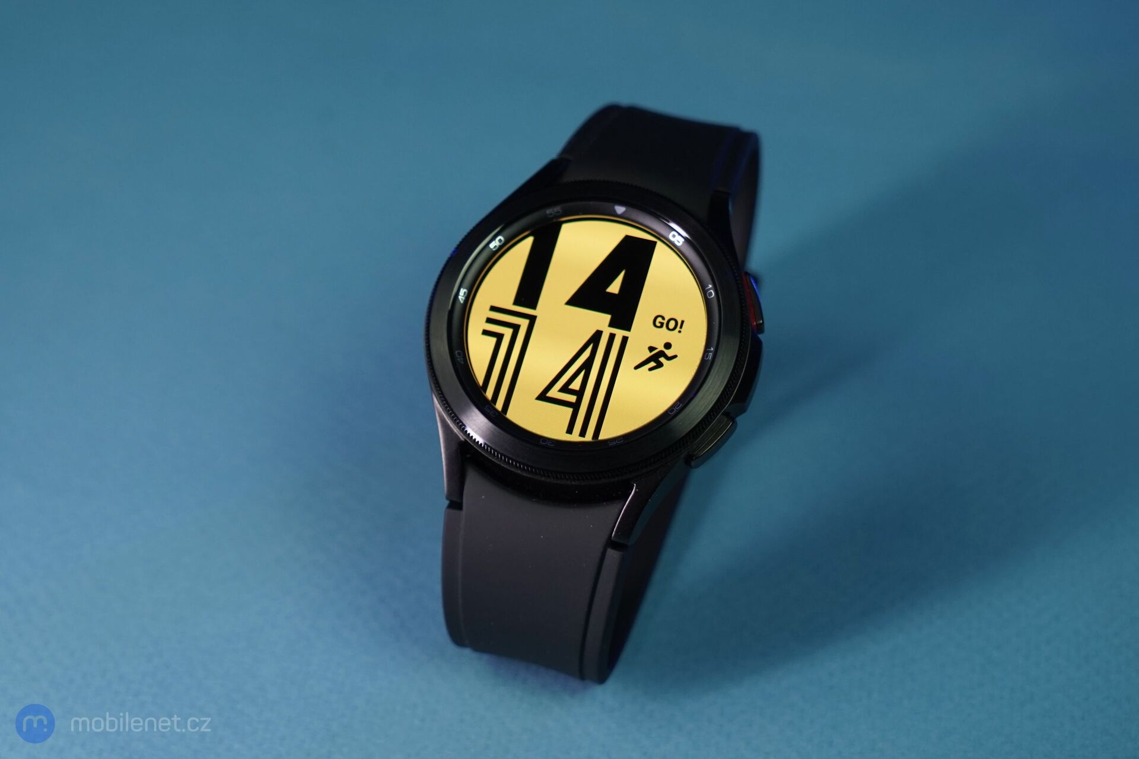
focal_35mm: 62
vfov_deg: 21.9
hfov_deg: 32.4
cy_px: 380
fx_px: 1961
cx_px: 570
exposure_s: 1/160
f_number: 7.1
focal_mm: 62
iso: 1000
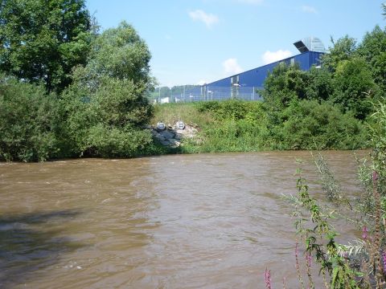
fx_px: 468
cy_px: 144
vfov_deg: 34.3
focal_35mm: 42
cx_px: 193
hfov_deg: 44.8
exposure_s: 1/500
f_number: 4
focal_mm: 5.2
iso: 100
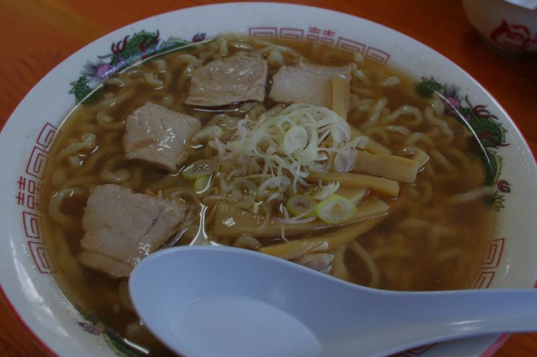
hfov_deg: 60.3
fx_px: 462
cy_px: 178
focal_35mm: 31
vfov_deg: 42.2
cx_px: 268
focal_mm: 21
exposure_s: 1/50
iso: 640
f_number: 6.3
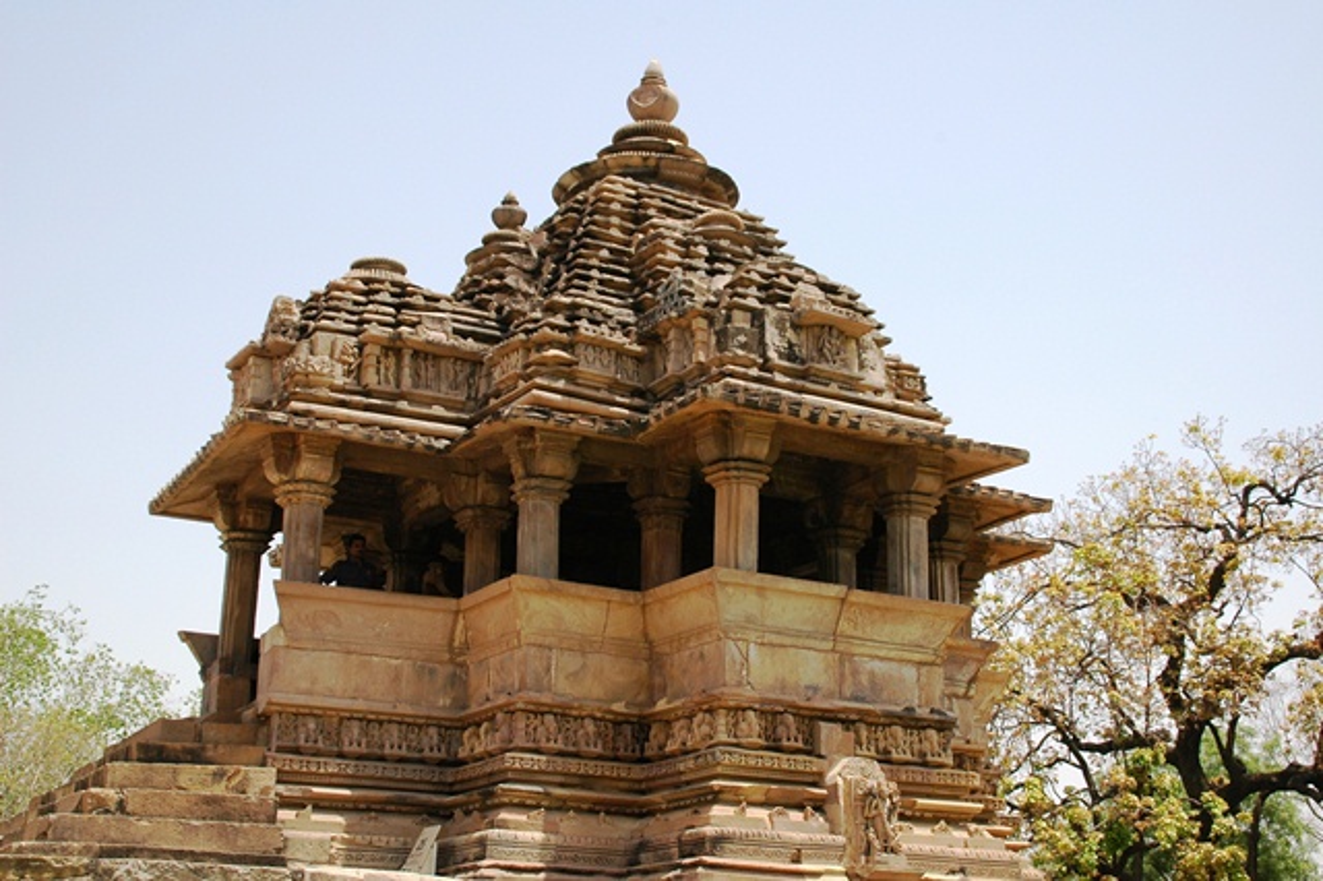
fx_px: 1763
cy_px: 440
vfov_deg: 28.0
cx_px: 662
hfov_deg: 41.1
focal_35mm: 48
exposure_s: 1/250
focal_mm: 32
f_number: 10
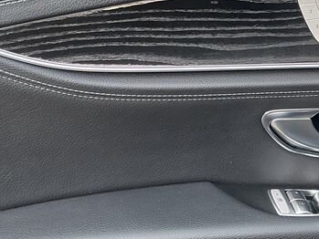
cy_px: 124
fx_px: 784
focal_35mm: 85
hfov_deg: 21.8
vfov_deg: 17.4
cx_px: 350
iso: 25
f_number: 1.8
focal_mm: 3
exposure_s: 1/120
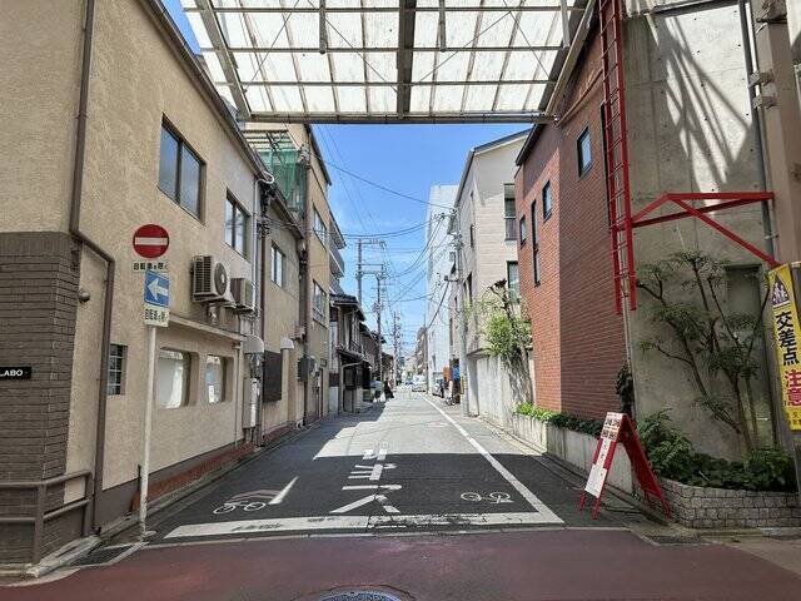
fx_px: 555
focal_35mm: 24
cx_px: 400
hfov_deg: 71.6
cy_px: 300
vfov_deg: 56.8
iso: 80
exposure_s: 1/2110
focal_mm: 6.86
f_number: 1.78
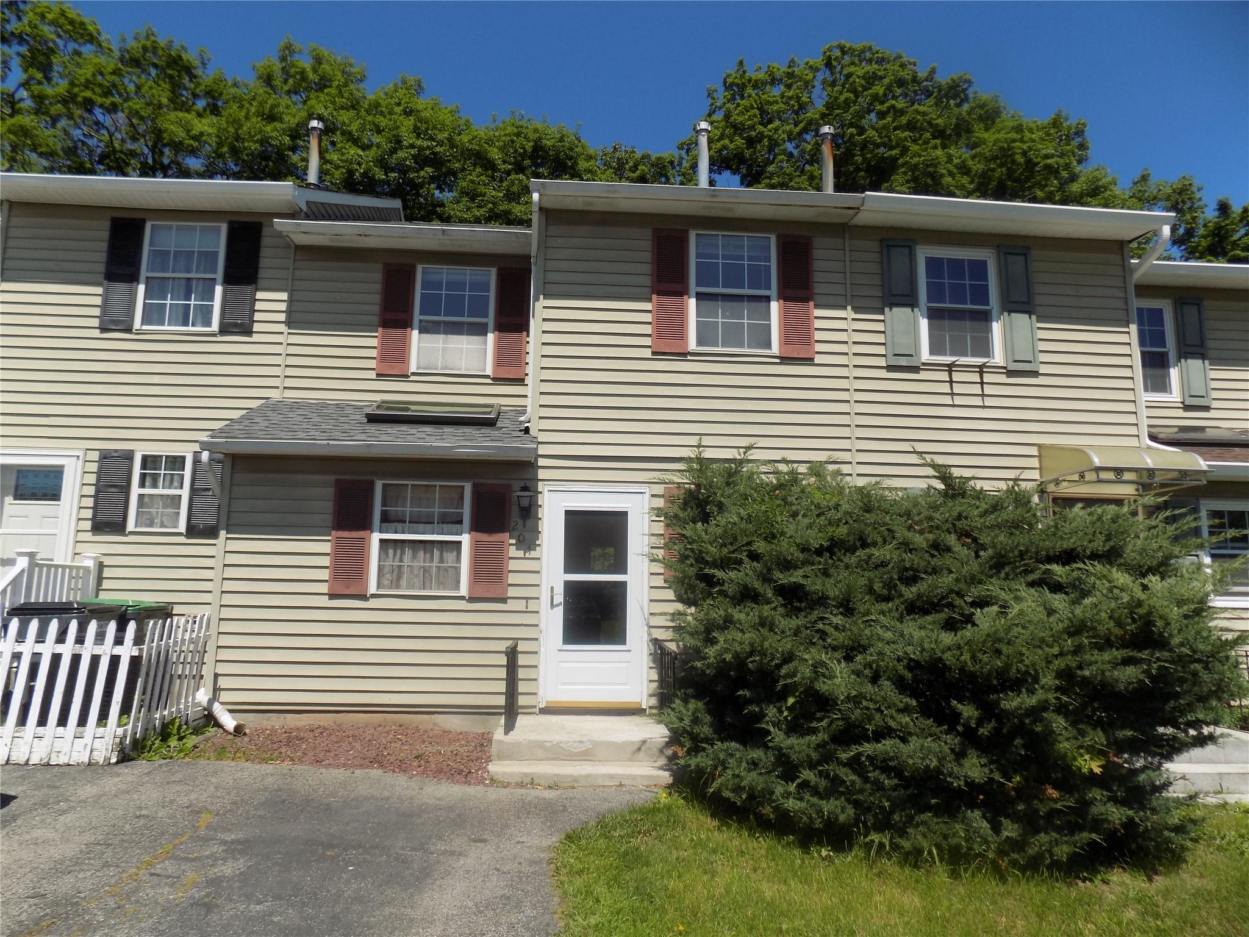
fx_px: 830
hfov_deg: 73.9
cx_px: 624
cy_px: 468
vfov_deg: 58.9
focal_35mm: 23
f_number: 3.1
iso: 80
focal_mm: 4
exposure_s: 1/1500
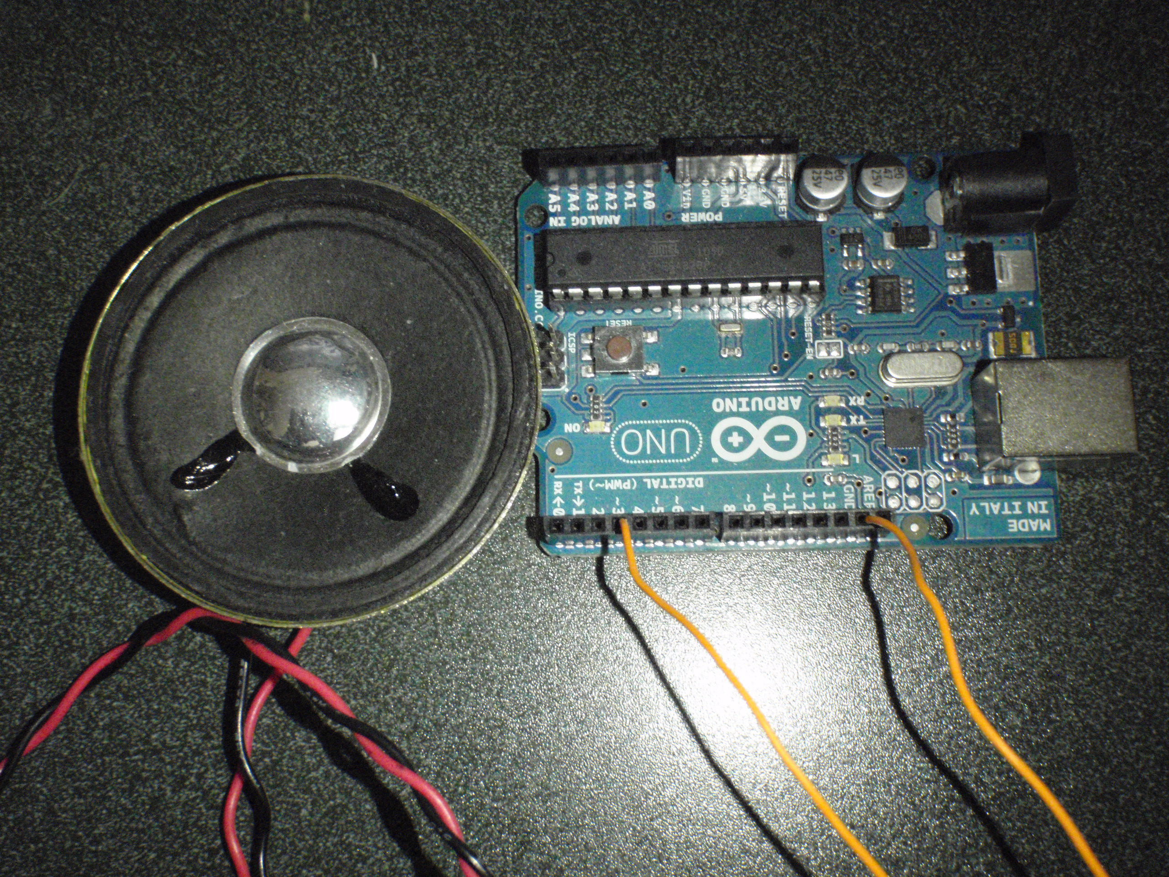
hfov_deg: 51.4
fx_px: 1216
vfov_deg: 39.7
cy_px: 438
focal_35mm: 36
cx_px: 584
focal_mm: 6.53
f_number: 4.1
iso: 1000
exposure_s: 1/40
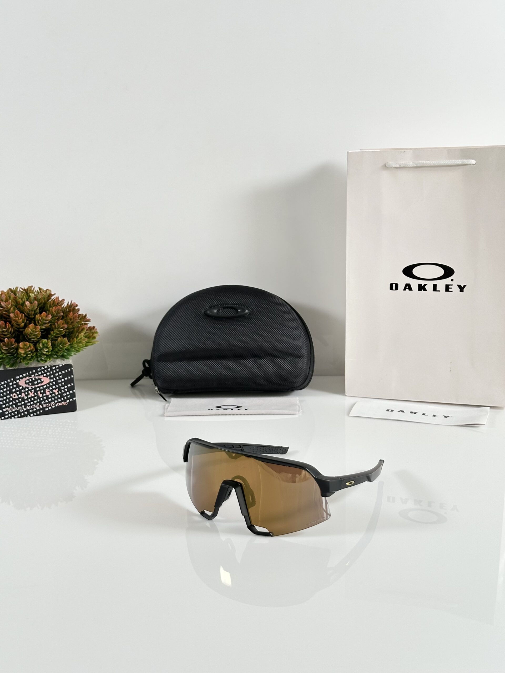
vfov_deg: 39.7
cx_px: 252
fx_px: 934
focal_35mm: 48
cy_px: 336
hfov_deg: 30.3
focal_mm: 6.86
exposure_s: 1/100
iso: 64
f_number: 1.78
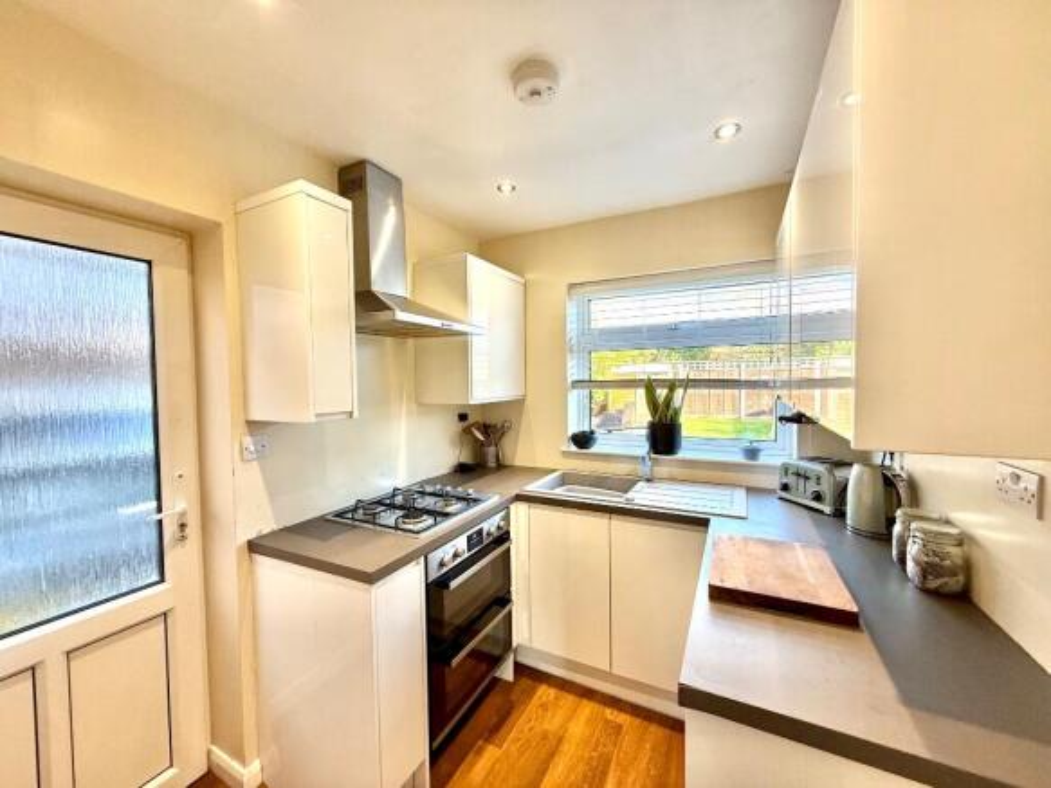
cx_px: 526
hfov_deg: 102.1
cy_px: 394
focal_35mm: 14
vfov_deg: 85.7
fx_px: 425
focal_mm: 2.22
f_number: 2.2
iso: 125
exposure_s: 1/100
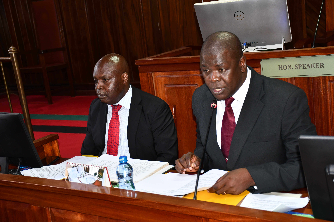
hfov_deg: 35.1
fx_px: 529
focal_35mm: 57
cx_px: 167
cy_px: 111
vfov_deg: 23.8
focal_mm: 38
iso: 900
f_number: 4.2
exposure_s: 1/60
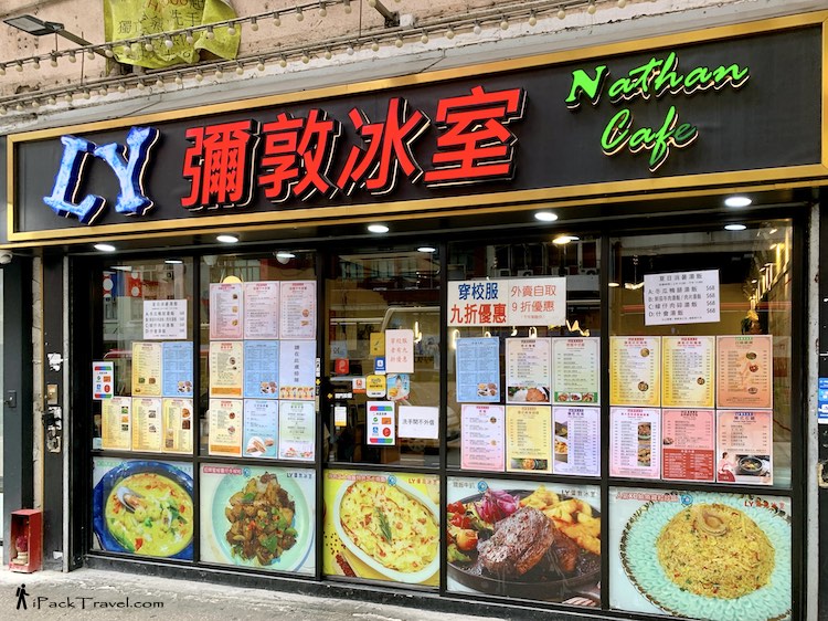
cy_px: 310
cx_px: 414
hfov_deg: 67.3
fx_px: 622
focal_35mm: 26
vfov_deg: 53.0
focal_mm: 4.25
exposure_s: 1/121
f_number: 1.8
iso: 50
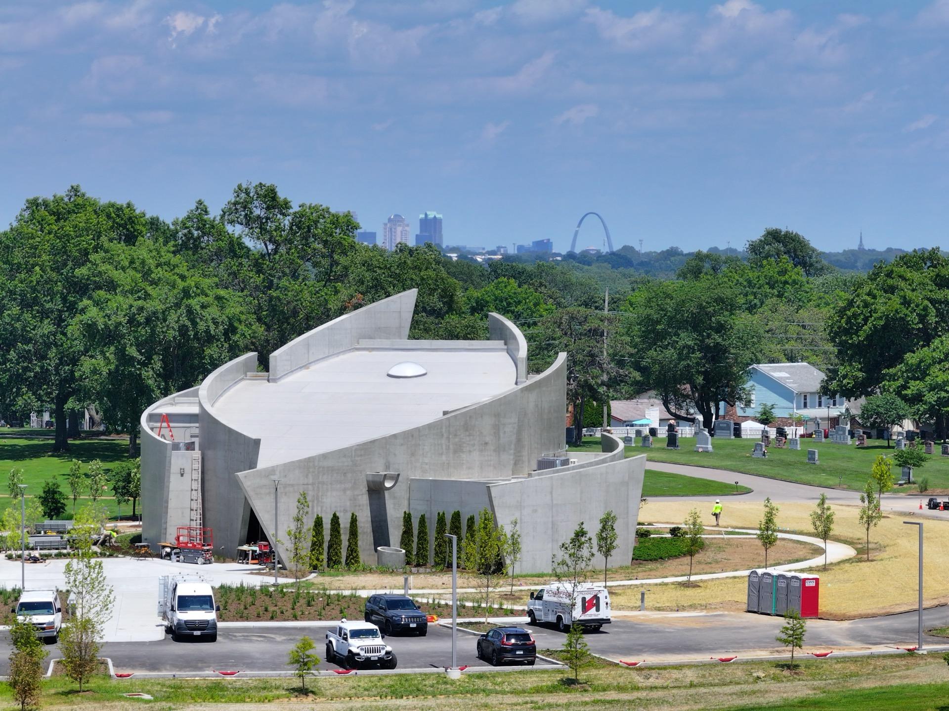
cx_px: 474
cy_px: 356
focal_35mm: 166
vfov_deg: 8.9
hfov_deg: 11.9
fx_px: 4551
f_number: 3.4
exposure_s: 1/640
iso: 100
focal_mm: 30.71
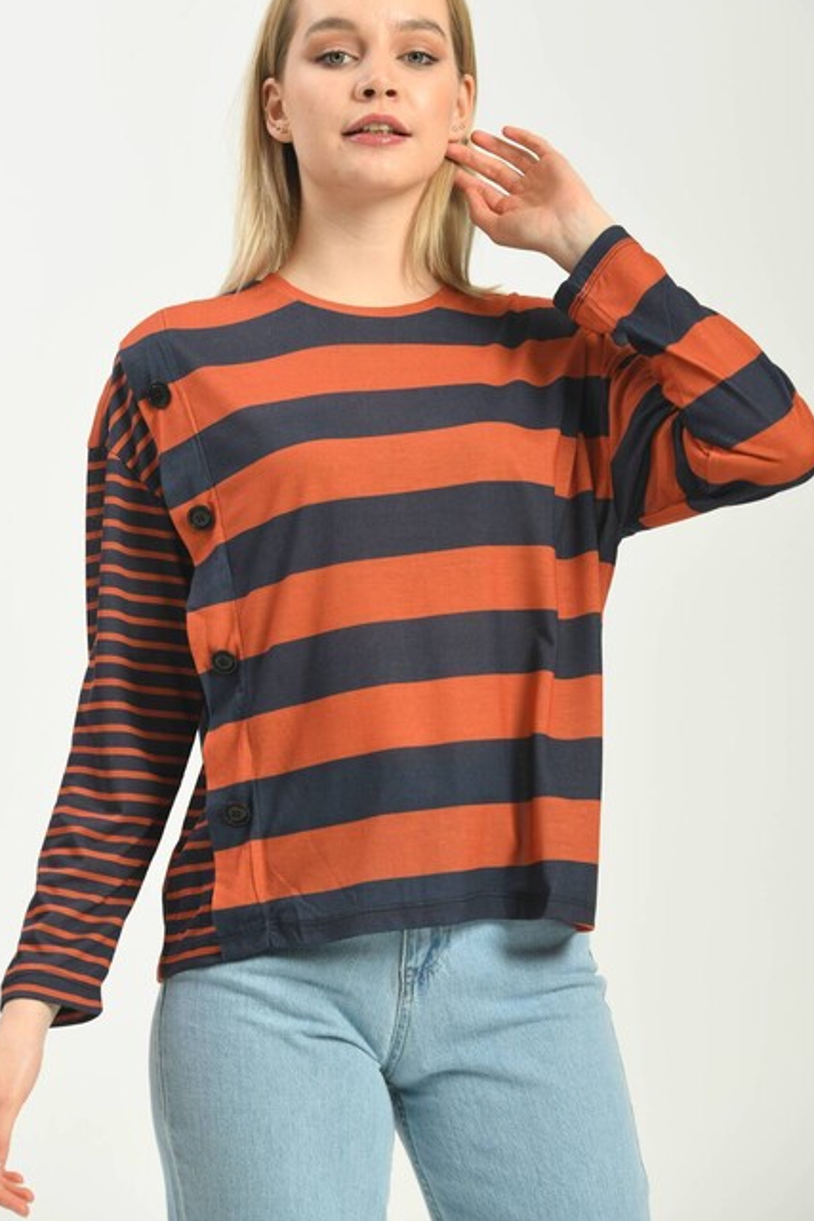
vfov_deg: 12.5
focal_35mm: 164
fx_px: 5559
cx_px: 360
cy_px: 551
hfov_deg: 8.4
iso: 100
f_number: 6.3
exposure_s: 1/160
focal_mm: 140
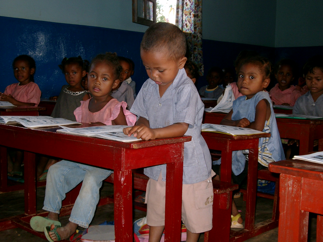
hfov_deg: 38.9
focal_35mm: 49
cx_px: 162
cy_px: 121
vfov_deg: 29.7
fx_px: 457
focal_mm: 10.2
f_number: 3
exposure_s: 1/60
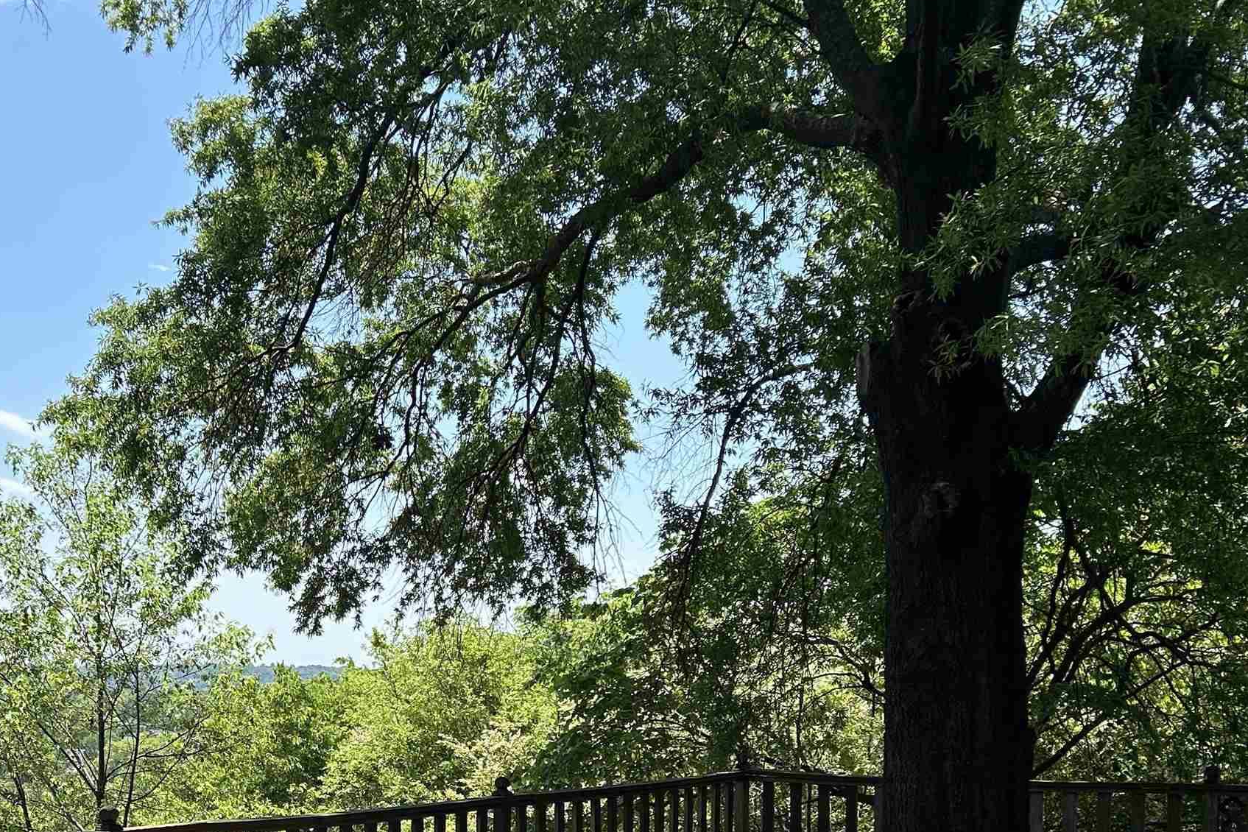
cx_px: 348
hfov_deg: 39.5
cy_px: 730
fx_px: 1699
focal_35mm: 49
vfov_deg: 26.7
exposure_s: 1/2404
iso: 50
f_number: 1.5
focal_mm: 5.7
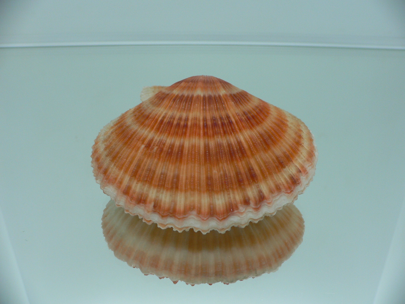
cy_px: 152
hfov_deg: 52.6
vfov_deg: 40.7
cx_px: 202
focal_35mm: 35
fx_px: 409
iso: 80
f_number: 2.8
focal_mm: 4.6
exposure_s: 1/60
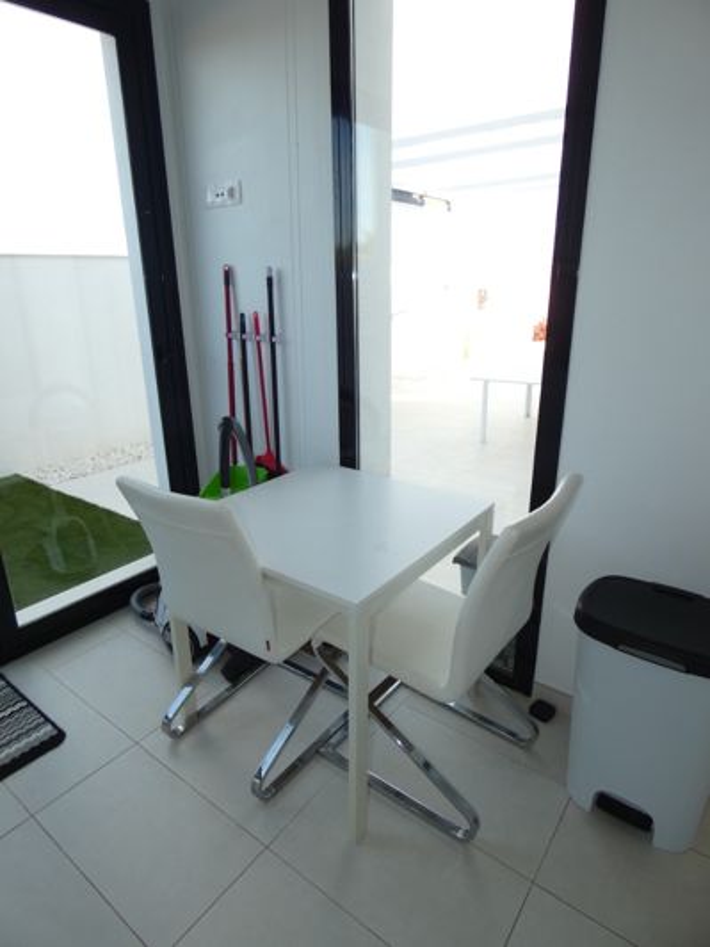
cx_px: 355
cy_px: 474
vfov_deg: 81.7
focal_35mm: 20
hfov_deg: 66.0
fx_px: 547
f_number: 2.8
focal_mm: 3.6
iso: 80
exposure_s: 1/200
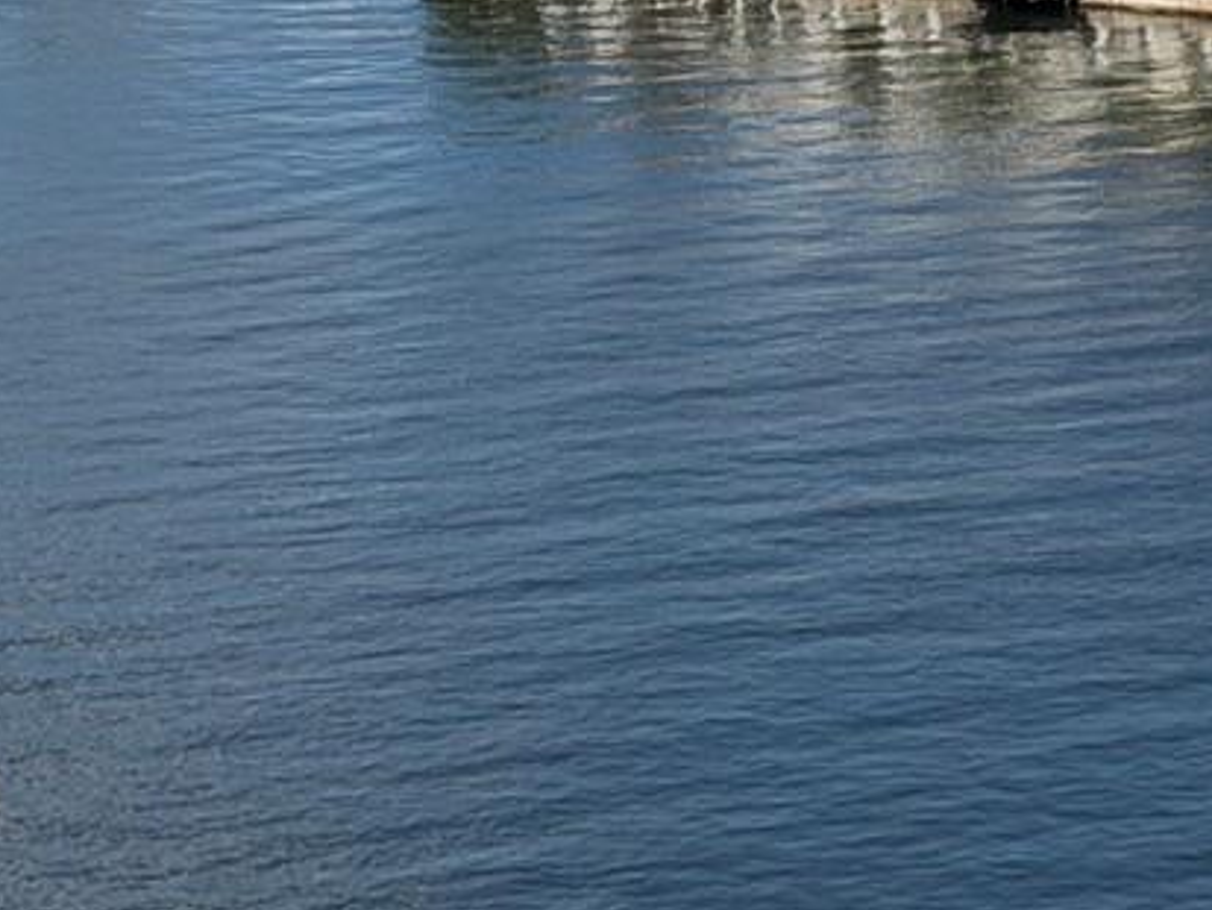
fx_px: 6514
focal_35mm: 186
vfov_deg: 8.0
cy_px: 109
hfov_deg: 10.6
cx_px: 634
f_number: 1.78
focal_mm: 6.76
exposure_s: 1/6024
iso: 64
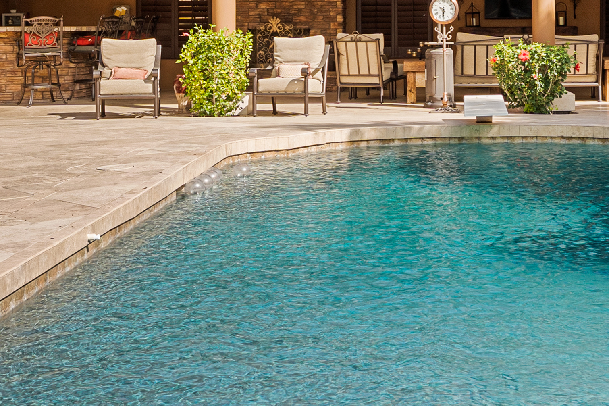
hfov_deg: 30.4
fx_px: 1099
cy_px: 25
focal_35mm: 65
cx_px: 458
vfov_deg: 20.4
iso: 200
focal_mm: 14
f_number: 8
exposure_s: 1/125
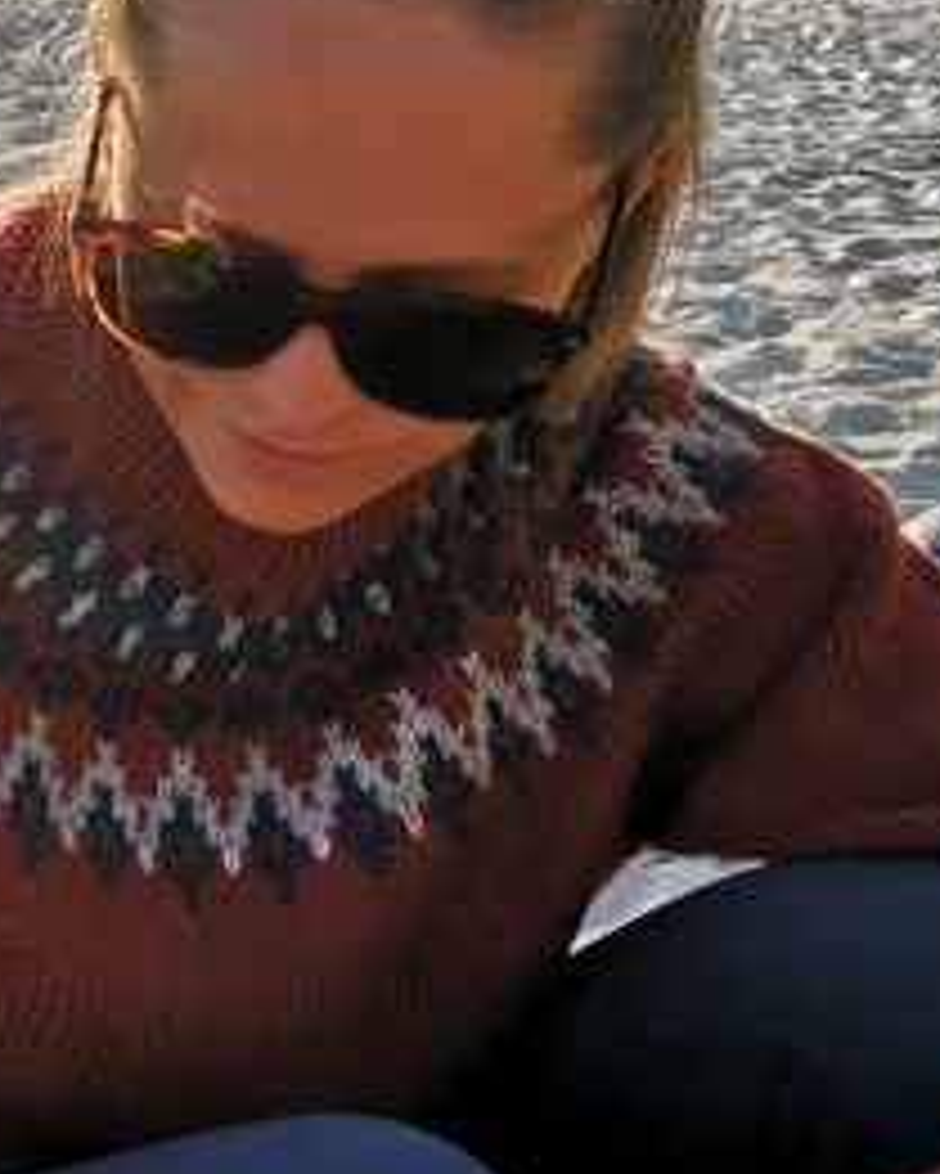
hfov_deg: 17.5
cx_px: -178
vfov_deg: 22.7
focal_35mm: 84
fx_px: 2919
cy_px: 690
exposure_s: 1/2075
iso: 50
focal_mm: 5.58
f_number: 1.8
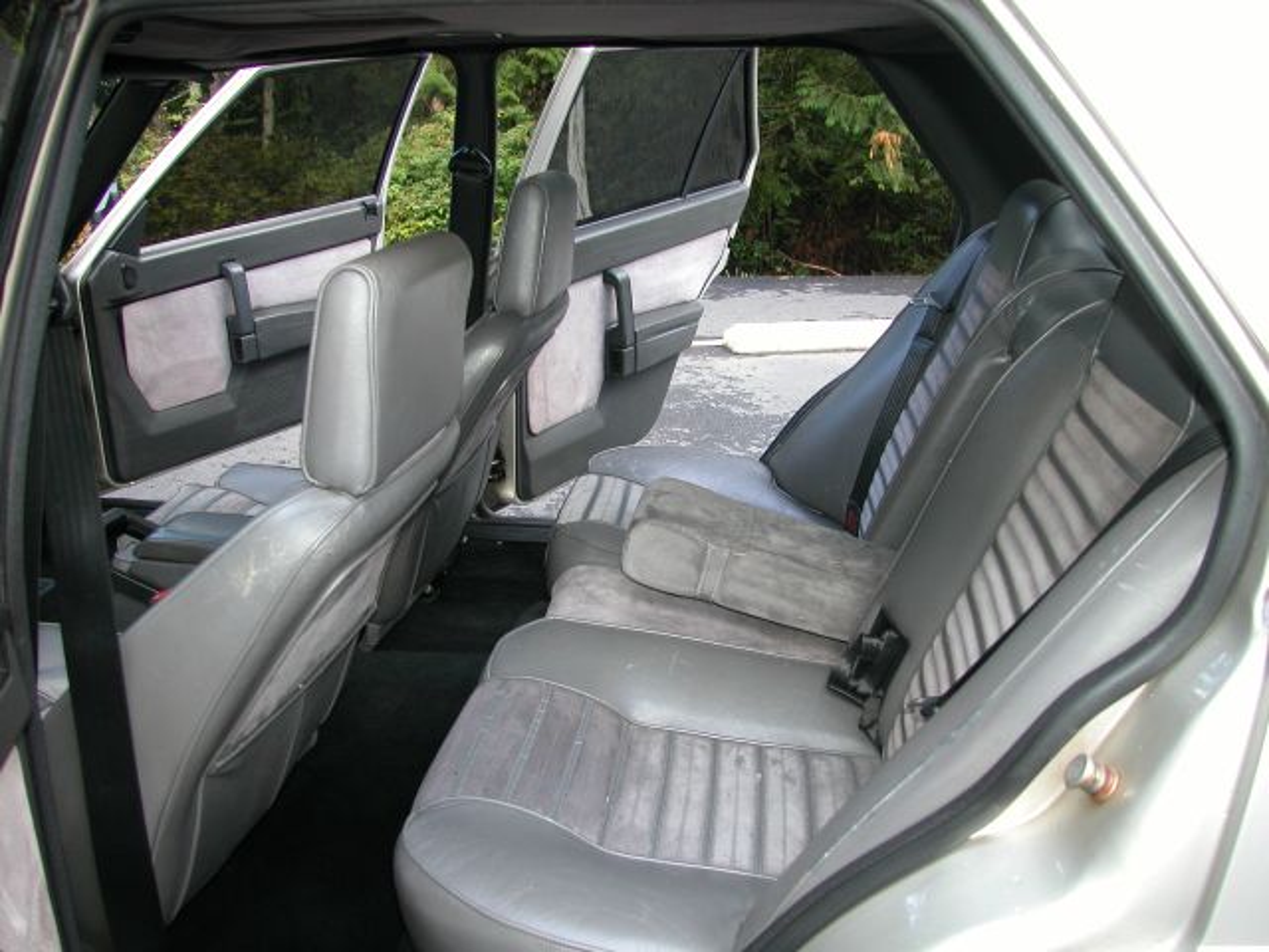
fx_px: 1026
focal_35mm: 28
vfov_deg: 49.7
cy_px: 476
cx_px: 634
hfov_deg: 63.4
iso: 100
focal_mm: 7.1
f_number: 2.8
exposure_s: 1/30
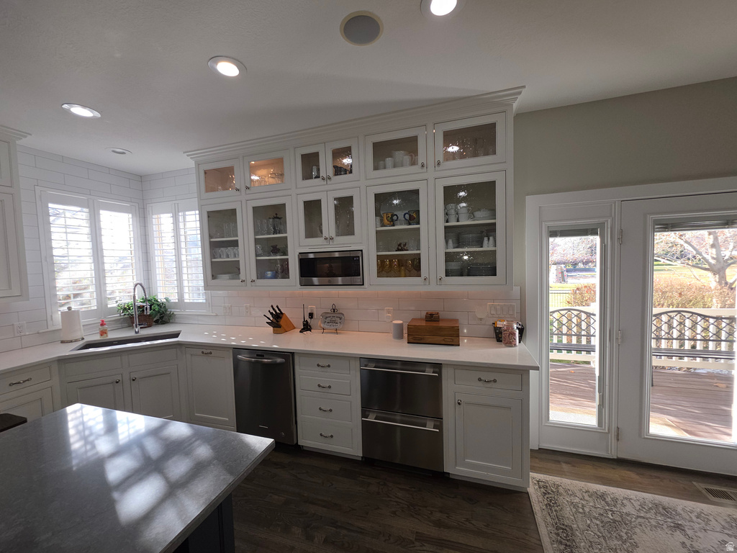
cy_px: 276
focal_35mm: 13
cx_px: 368
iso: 20
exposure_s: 1/60
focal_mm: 2.2
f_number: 1.9
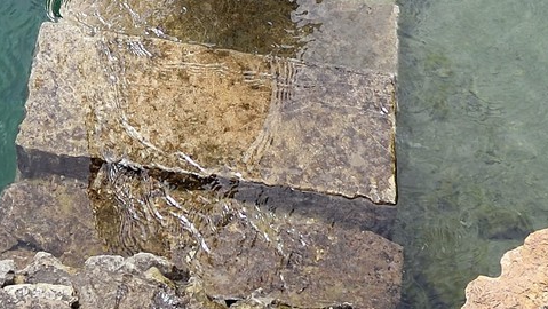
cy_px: -768
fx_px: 1832
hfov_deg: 16.8
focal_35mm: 126
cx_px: 67
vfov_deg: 7.7
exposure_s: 1/125
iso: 200
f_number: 10
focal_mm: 24
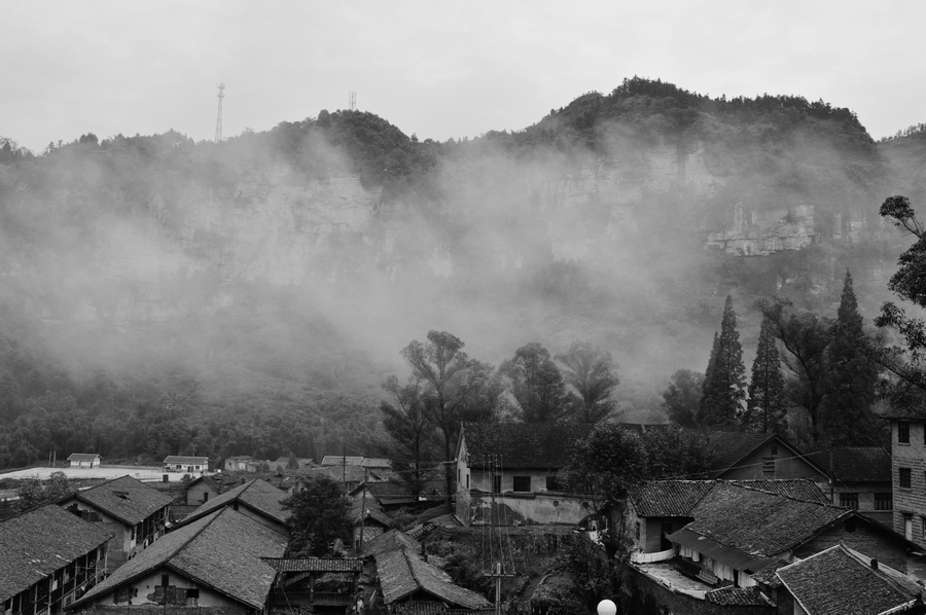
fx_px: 899
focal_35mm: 35
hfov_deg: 54.5
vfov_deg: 37.8
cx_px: 463
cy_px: 308
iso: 1000
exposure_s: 1/125
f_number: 9
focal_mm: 35
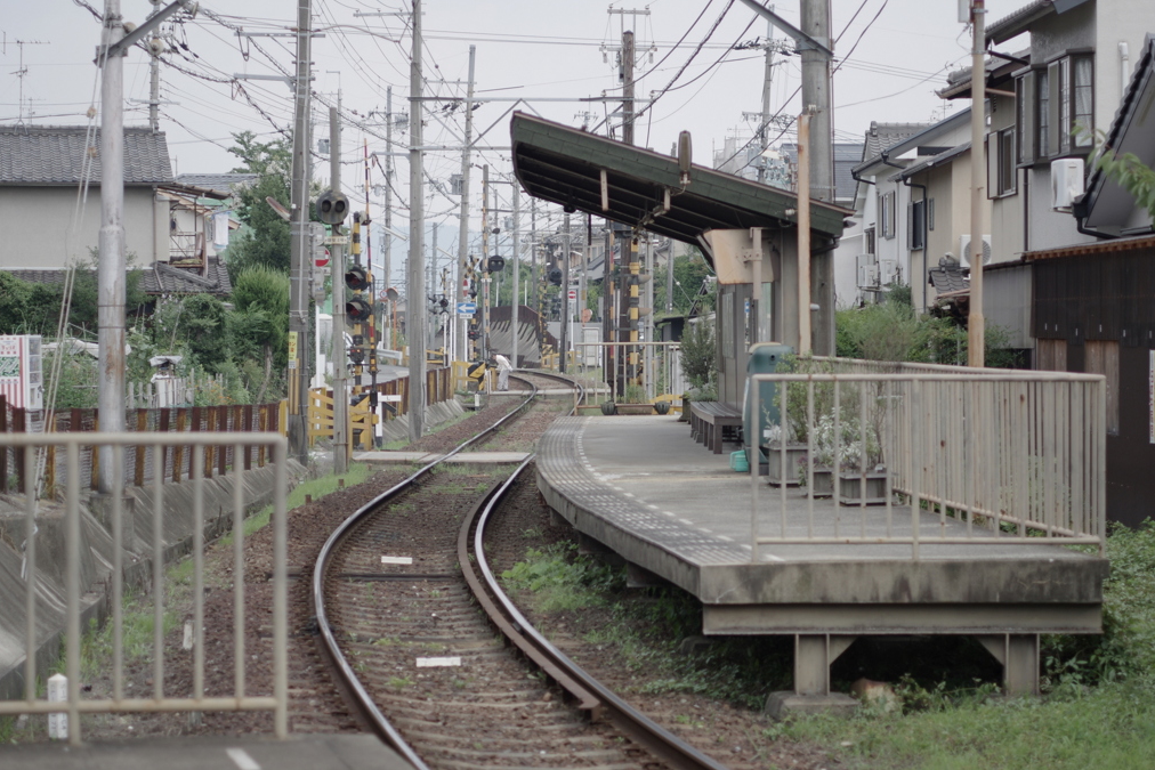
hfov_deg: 19.3
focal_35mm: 106
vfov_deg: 12.9
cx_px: 579
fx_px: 3401
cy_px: 384
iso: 100
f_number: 2.4
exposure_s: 1/1250
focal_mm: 70
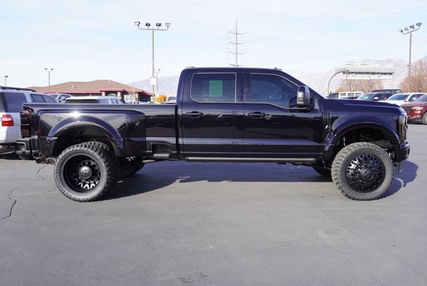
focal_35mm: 32
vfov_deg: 41.8
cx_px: 214
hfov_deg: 59.4
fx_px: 374
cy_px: 143
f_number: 8
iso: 100
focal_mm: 21
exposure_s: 1/125
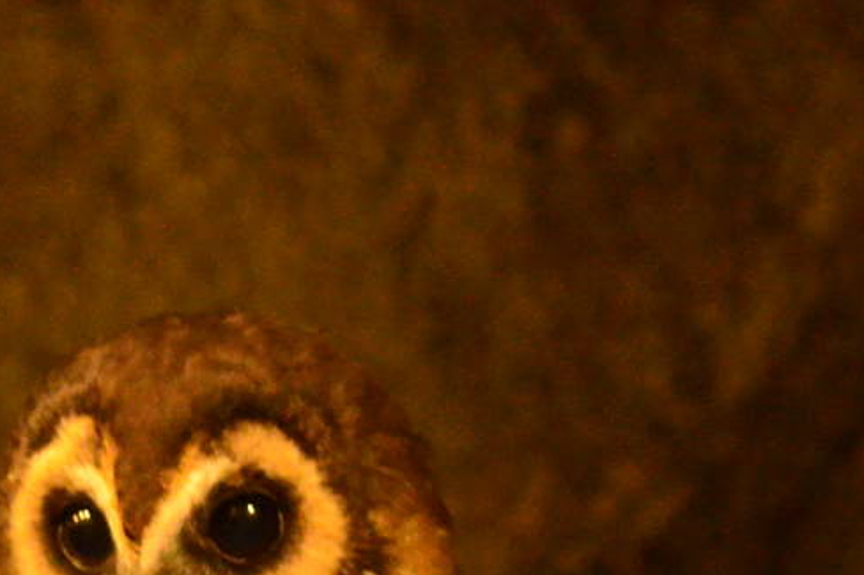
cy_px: 936
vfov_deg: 3.6
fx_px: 9188
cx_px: 163
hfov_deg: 5.4
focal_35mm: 383
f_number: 4.5
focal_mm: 78
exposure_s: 1/5
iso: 5000
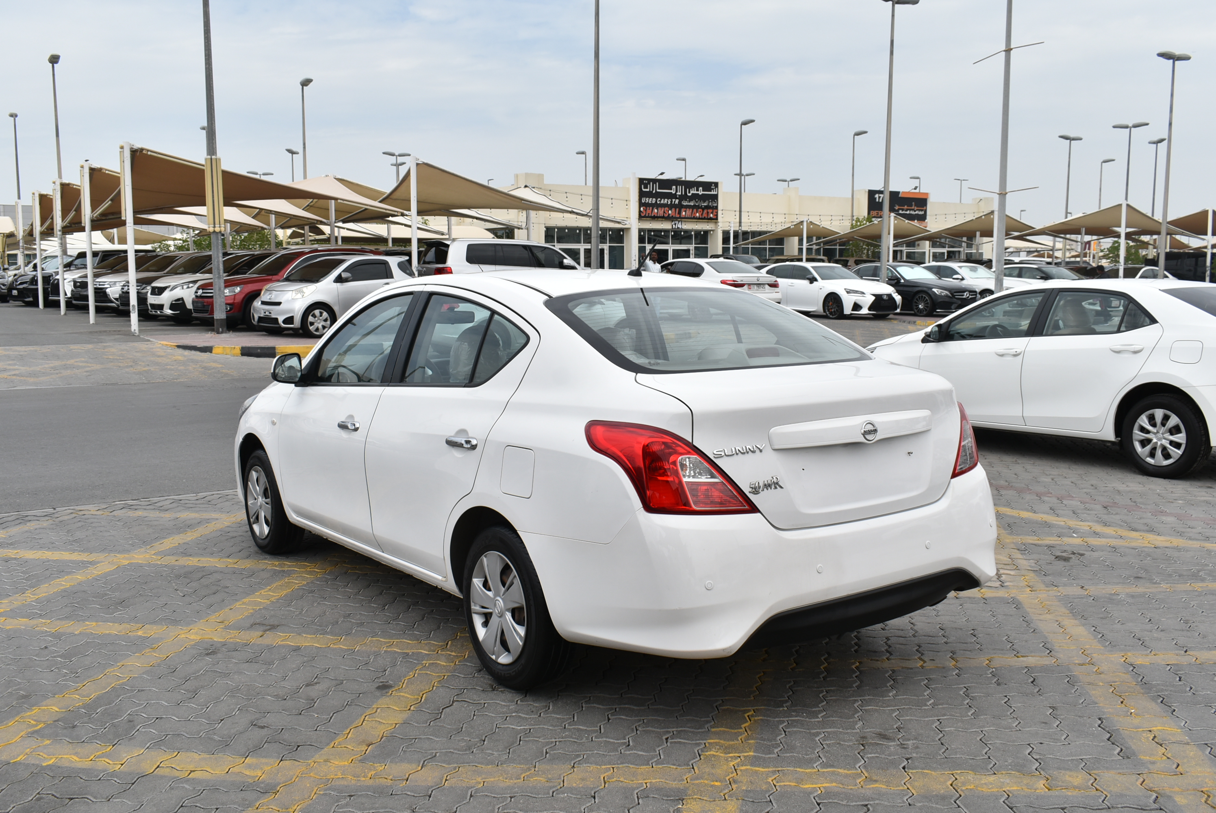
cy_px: 406
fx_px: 1115
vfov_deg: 40.0
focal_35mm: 33
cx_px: 608
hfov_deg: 57.2
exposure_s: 1/400
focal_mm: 22
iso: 200
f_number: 10
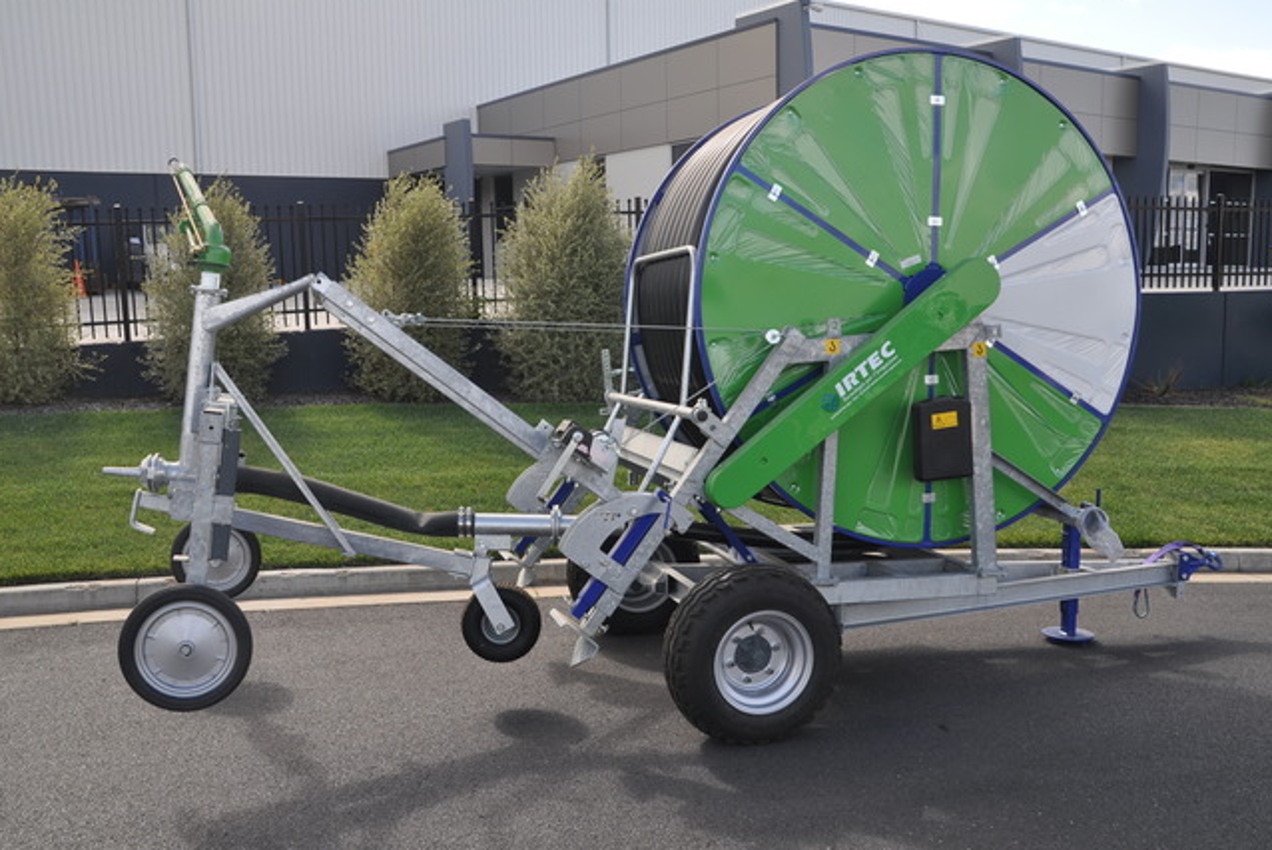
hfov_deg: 57.9
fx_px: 1149
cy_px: 423
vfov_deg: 40.6
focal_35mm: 33
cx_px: 630
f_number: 8
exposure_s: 1/250
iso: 200
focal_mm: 21
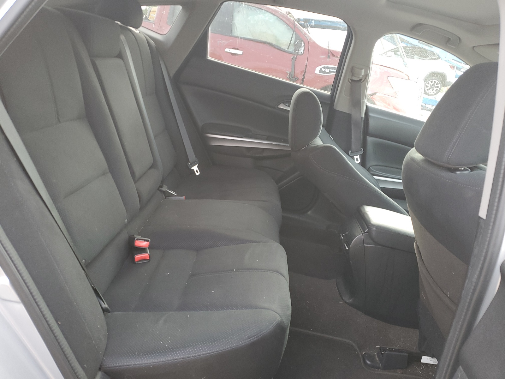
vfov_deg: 53.1
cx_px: 252
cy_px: 190
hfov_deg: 67.3
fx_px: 379
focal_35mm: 26
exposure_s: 1/60.2
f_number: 1.5
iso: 59
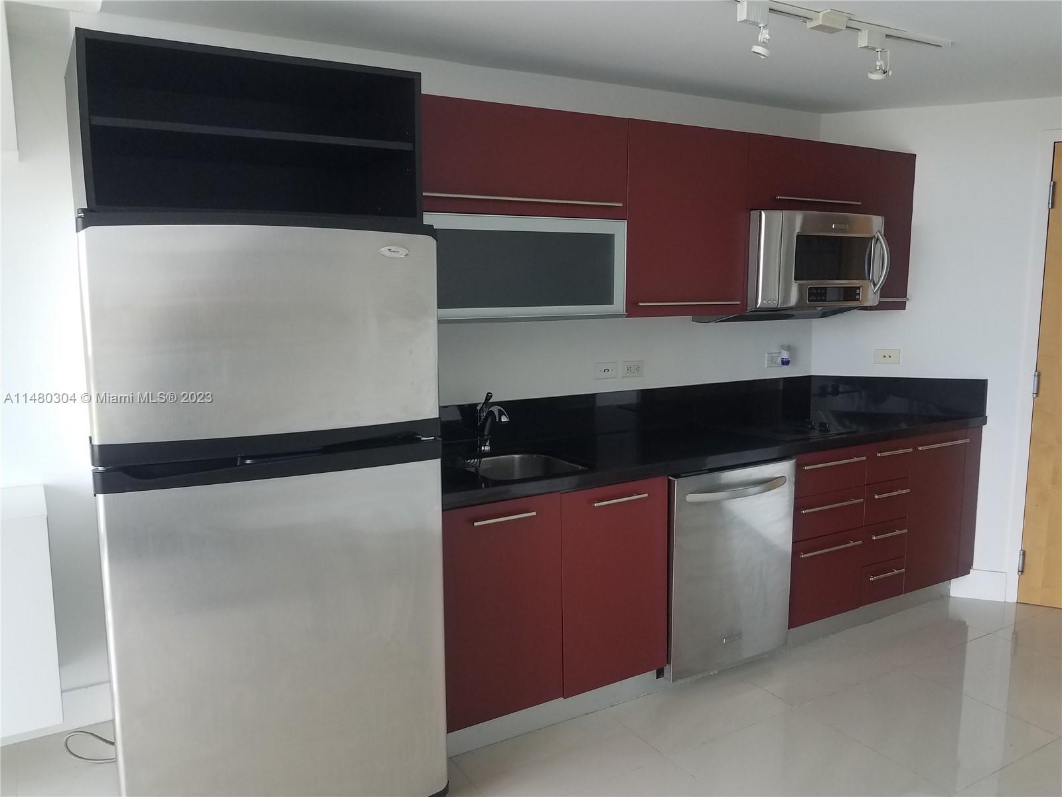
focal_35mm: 26
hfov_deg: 67.3
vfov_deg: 53.1
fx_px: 798
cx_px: 531
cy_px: 398
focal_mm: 4.2
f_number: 1.7
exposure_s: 1/120
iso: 80
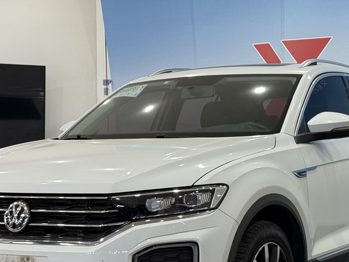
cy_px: 166
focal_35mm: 89
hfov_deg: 22.0
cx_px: 190
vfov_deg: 16.6
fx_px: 897
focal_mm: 6.76
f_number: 1.78
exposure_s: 1/50
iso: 100
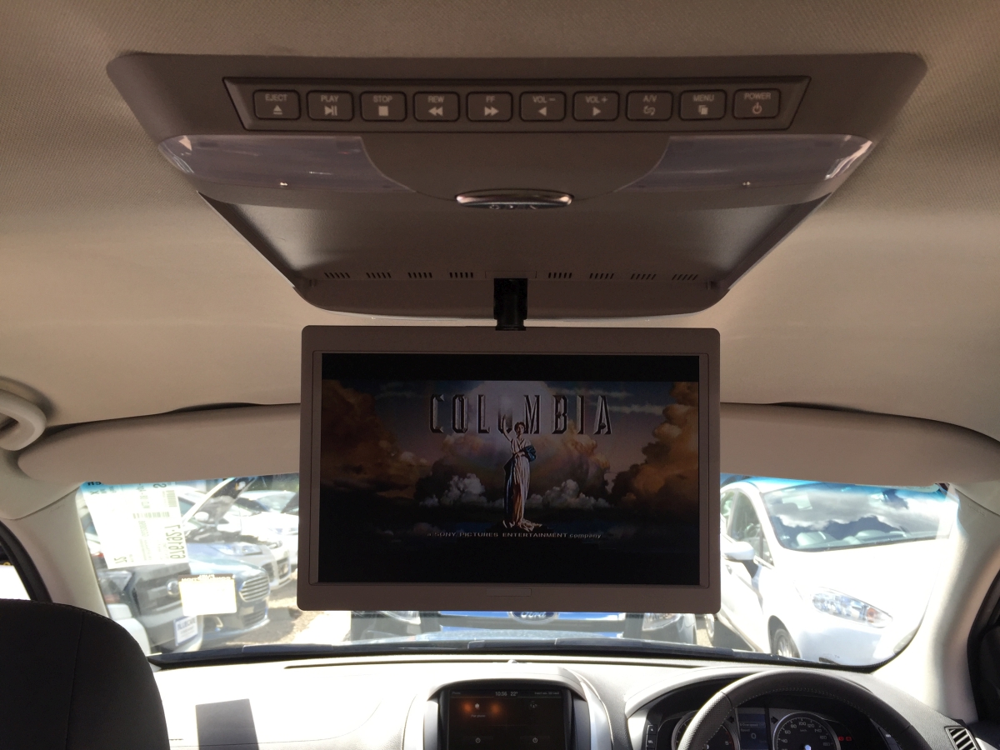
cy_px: 375
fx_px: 838
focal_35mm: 29
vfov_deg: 48.2
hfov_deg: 61.7
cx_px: 500
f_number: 2.2
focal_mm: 4.15
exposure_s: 1/286
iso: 32
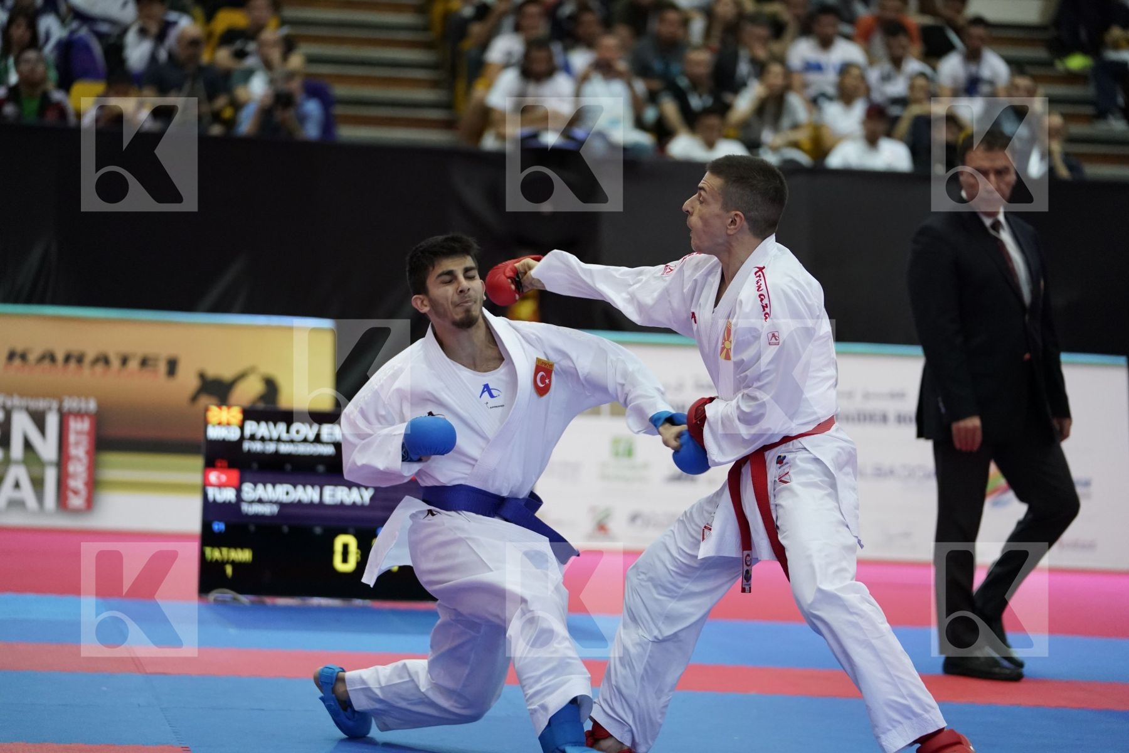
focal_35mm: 134
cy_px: 376
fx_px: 4202
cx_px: 564
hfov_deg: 15.3
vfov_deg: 10.2
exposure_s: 1/1000
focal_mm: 134
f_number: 2.8
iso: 5000
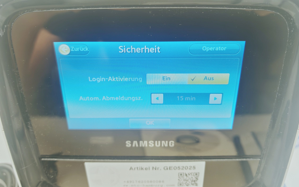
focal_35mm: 29
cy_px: 78
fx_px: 236
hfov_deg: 64.6
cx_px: 149
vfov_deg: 43.0
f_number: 2
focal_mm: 6.83
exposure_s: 1/100
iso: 50
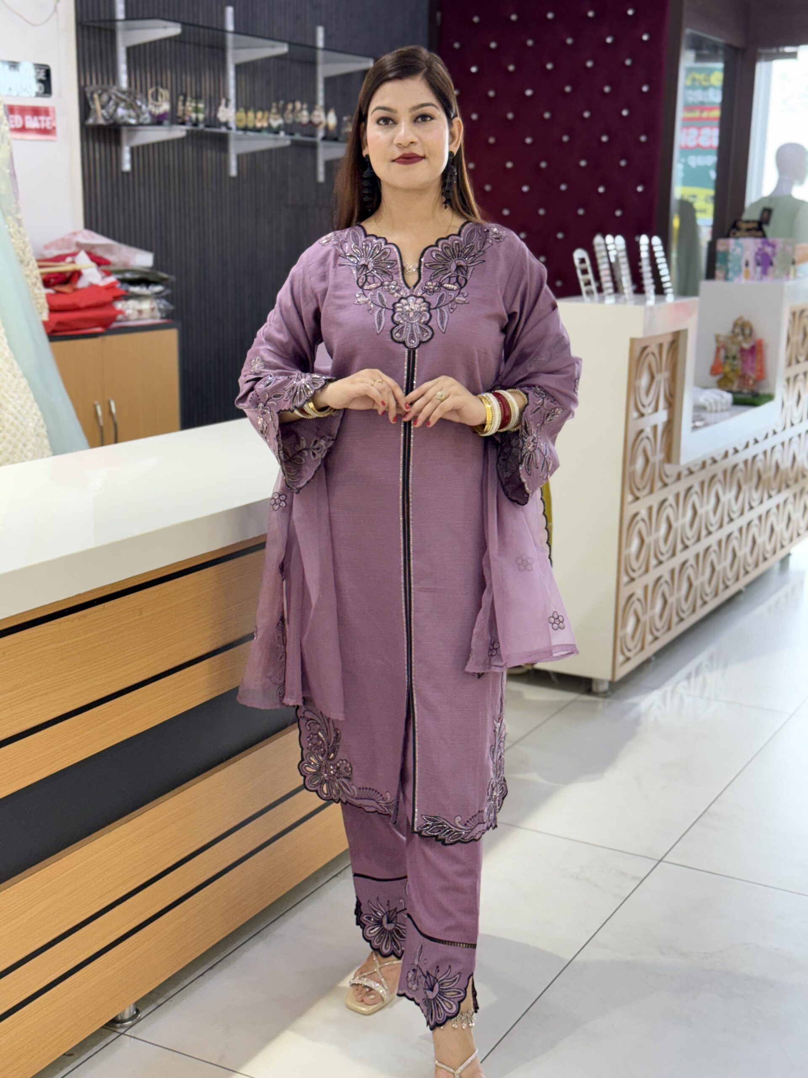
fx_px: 1494
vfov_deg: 39.7
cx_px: 404
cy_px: 539
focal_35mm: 48
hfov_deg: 30.3
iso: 125
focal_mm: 6.76
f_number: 1.78
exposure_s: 1/100
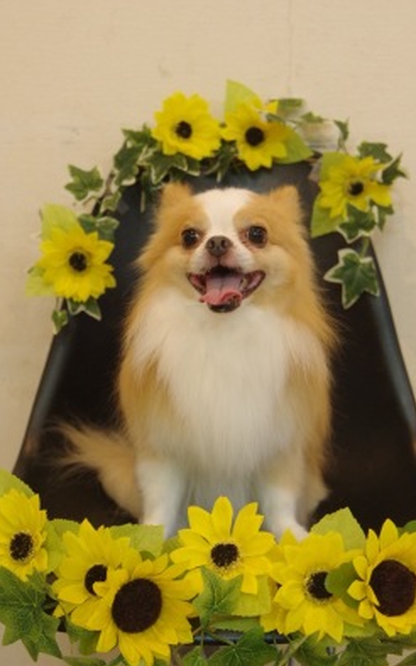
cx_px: 223
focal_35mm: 59
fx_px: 1071
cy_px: 335
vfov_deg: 34.6
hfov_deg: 22.0
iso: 1600
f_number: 4
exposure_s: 1/80
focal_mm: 38
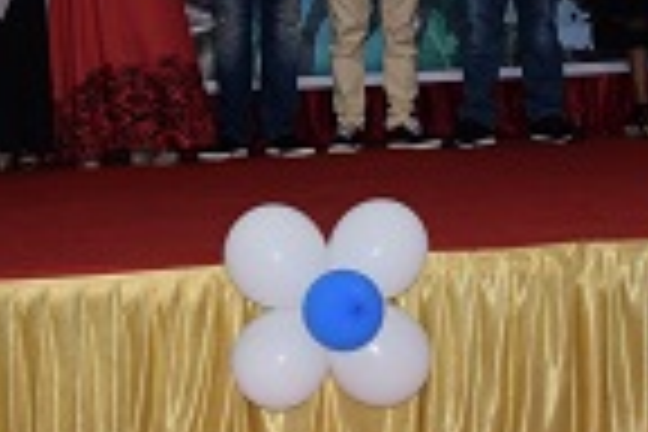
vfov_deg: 13.4
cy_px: -54
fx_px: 1800
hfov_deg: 20.4
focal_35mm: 100
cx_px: 382
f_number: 5
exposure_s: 1/60
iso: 800
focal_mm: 24
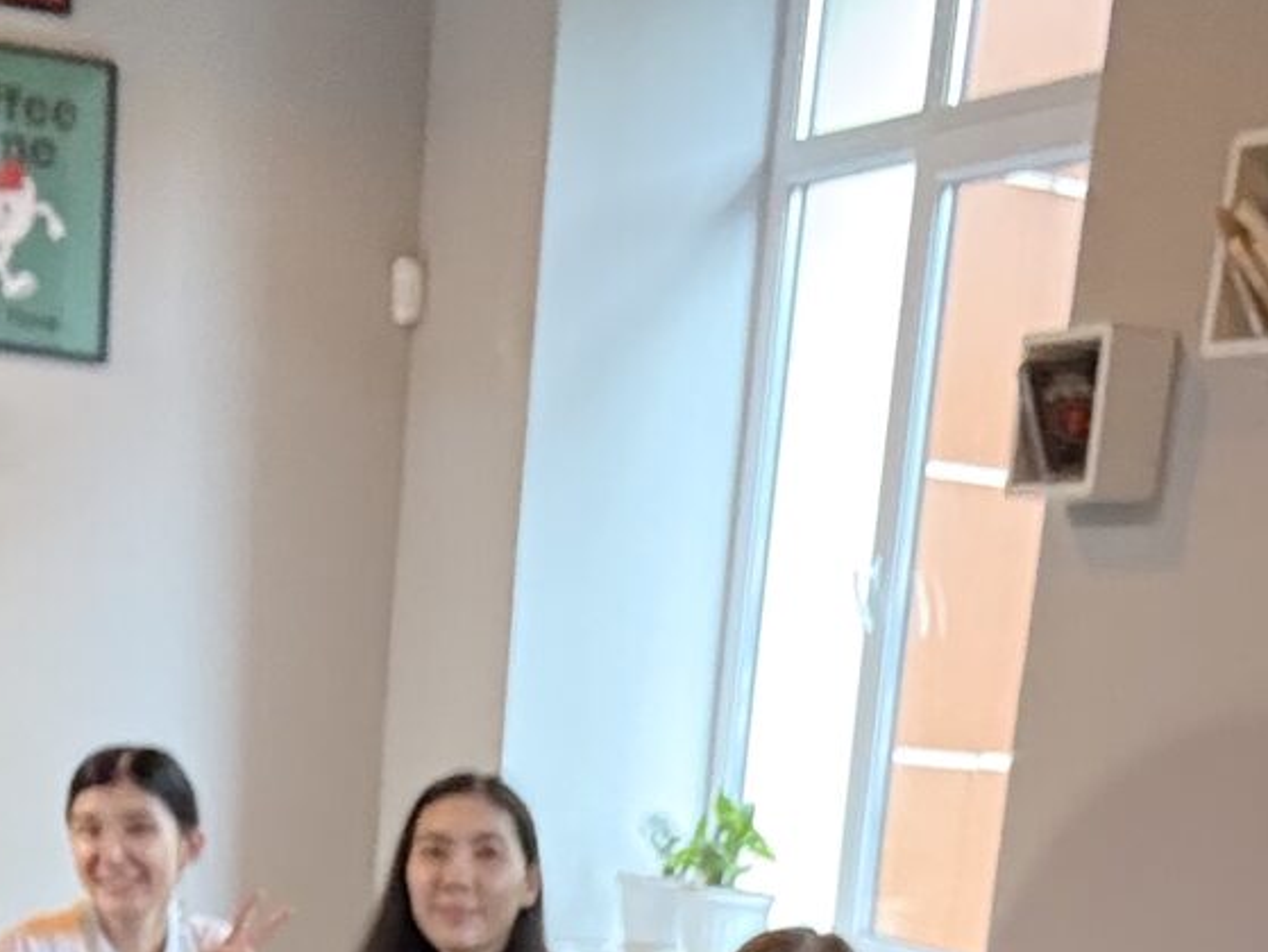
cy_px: 1471
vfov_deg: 17.6
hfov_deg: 26.3
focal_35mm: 74
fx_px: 2712
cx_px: 590
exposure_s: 1/25
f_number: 1.9
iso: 640
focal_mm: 2.69
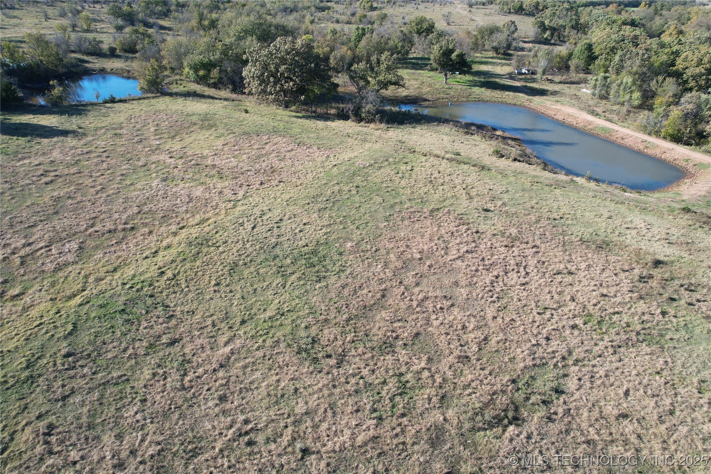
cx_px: 356
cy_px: 237
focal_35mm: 22
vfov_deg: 57.2
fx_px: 434
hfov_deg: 78.6
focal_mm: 8.38
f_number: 2.8
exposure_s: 1/640
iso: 100
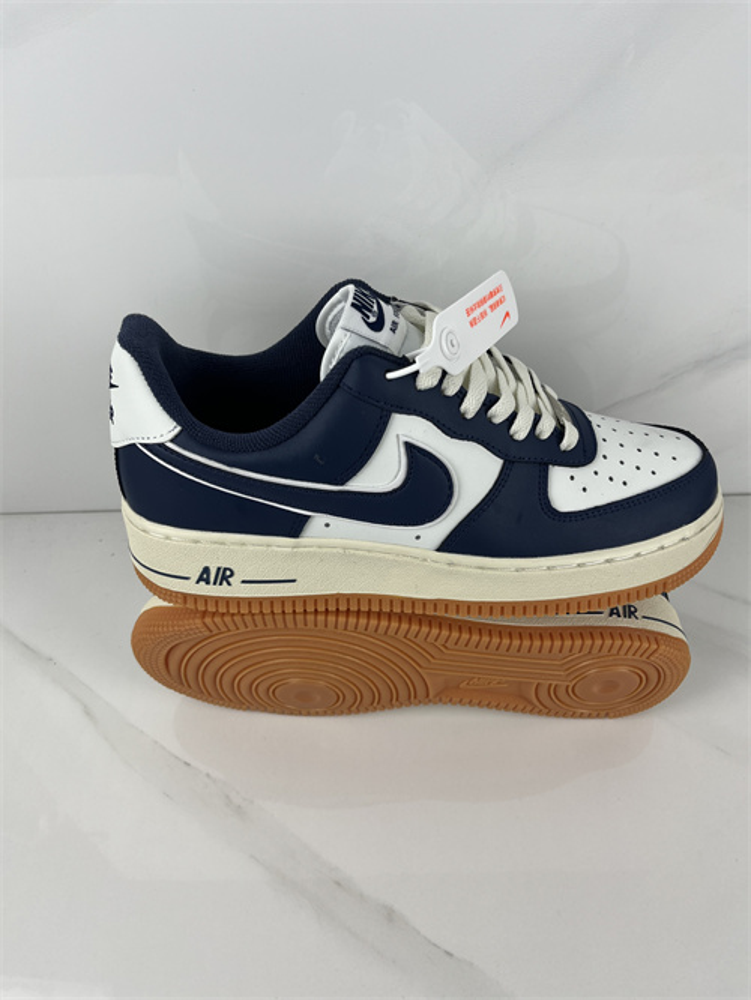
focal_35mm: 26
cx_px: 376
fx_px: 752
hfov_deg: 53.1
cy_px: 500
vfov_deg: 67.3
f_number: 1.6
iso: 40
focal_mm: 5.1
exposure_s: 1/211
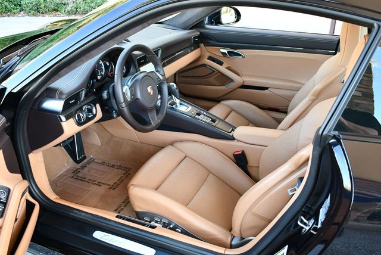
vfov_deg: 36.9
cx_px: 190
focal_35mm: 36
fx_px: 381
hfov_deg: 53.1
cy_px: 128
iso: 800
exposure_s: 1/160
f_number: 3.5
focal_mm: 18
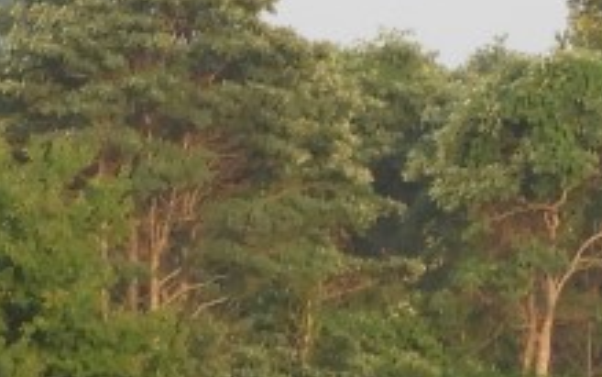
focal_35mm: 1046
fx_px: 17166
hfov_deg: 2.0
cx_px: 555
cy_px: 897
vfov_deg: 1.3
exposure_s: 1/100
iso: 100
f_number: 5.2
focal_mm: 26.9
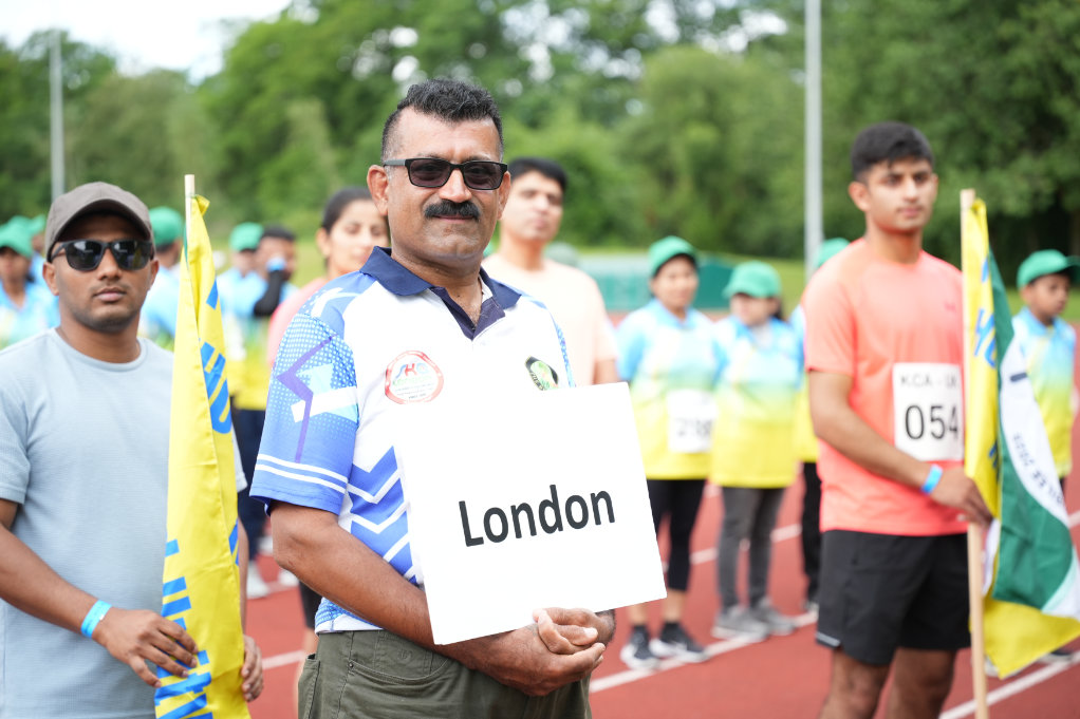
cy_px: 360
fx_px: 2100
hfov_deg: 28.8
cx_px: 540
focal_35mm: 70
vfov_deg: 19.5
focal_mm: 70
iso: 400
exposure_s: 1/800
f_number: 2.8
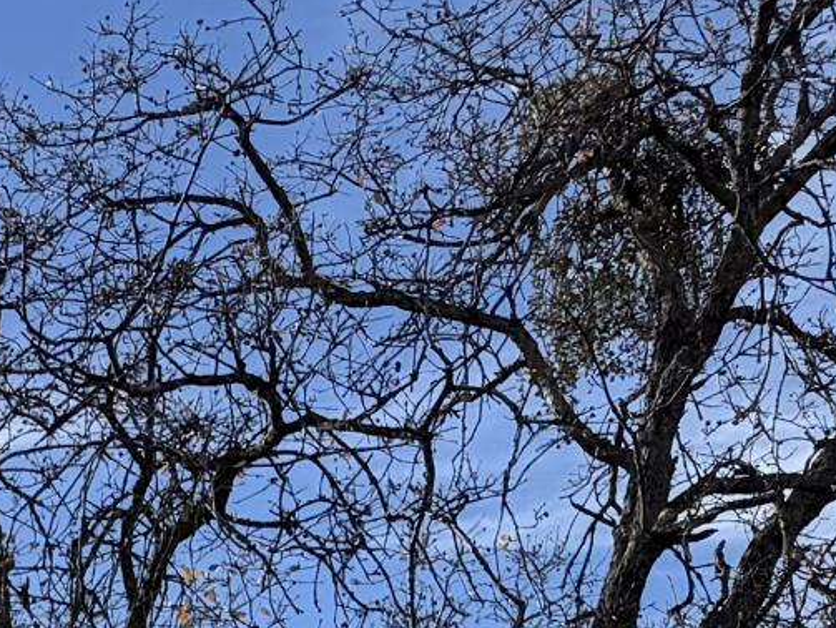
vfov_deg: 8.8
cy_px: 1781
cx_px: -1015
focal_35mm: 143
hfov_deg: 11.8
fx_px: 3456
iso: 80
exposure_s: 1/5714
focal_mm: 6.76
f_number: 1.78
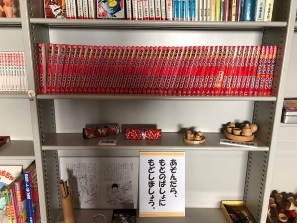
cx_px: 148
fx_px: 240
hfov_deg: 63.4
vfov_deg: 49.7
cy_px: 112
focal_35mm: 28
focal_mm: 4
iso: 40
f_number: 1.8
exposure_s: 1/25
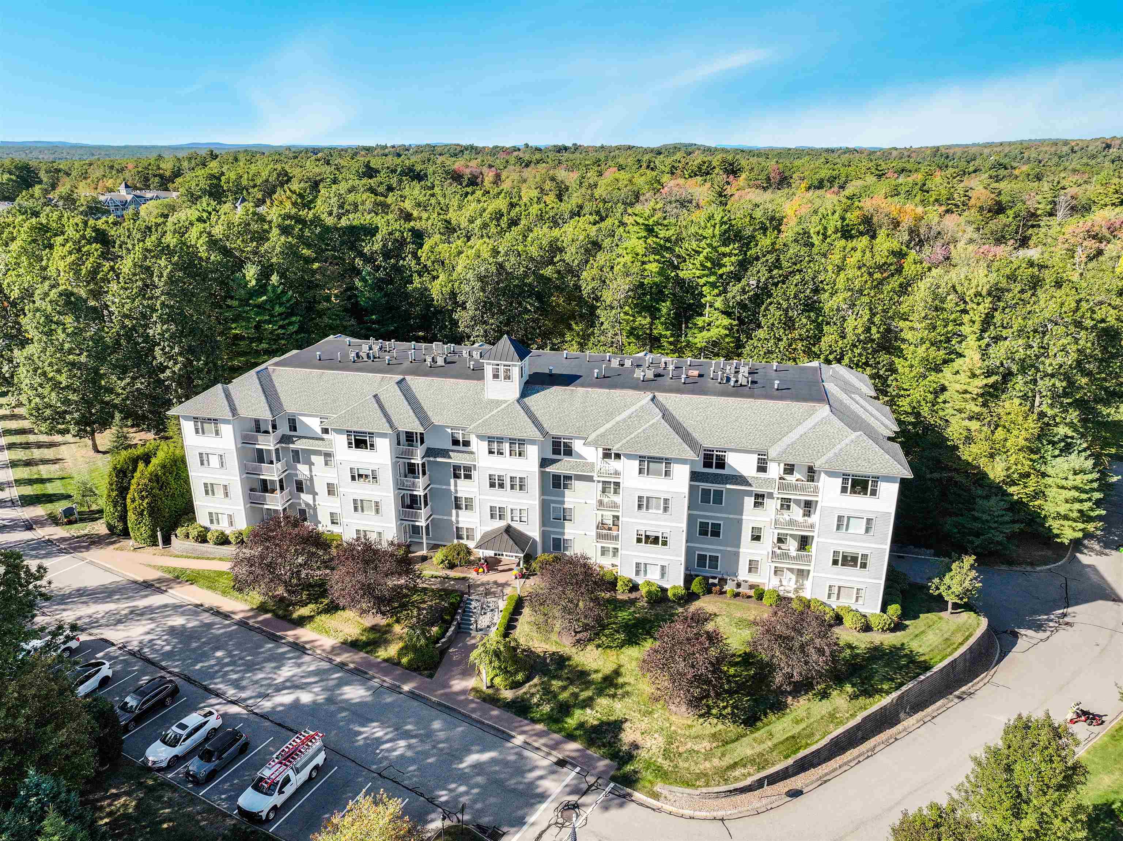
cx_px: 562
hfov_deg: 71.6
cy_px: 420
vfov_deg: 56.8
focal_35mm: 24
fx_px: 778
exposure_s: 1/1250
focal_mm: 12.29
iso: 140
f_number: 2.8
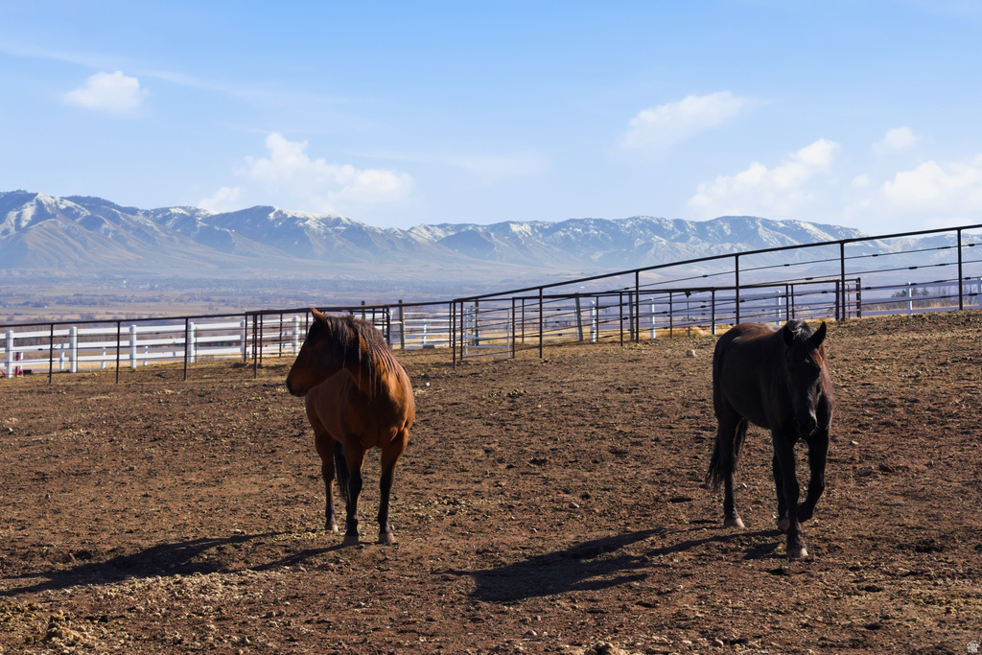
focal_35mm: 75
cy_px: 328
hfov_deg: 27.0
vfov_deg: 18.2
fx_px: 2046
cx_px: 491
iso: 100
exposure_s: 1/400
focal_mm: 75
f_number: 8
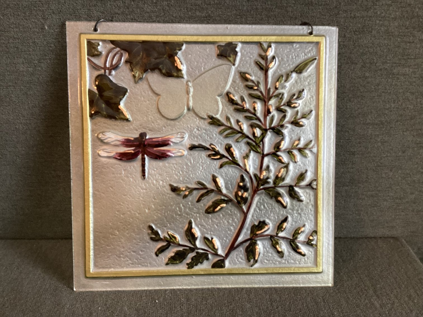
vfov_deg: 45.4
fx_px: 379
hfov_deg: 58.3
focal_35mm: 31
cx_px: 212
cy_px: 158
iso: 320
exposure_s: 1/50
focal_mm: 3.3
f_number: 2.4
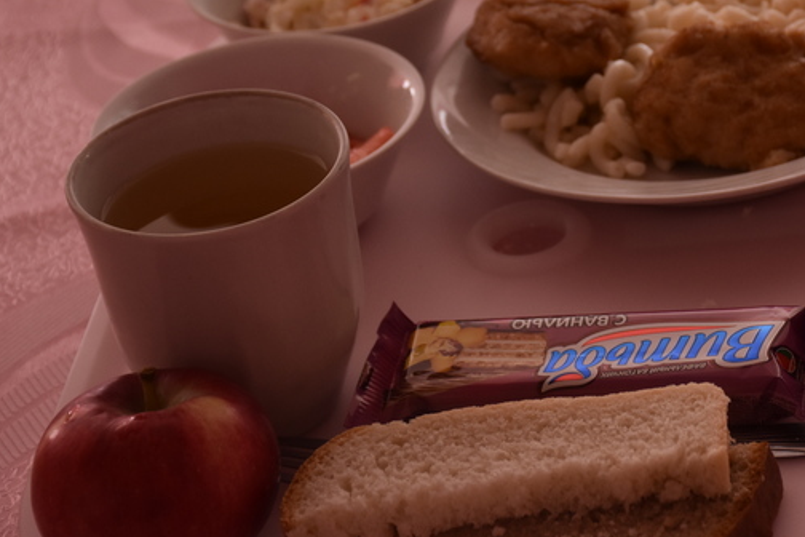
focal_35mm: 116
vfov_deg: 11.8
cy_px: 193
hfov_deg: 17.6
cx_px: 588
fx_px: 2594
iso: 800
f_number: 6.3
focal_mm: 52
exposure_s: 1/160
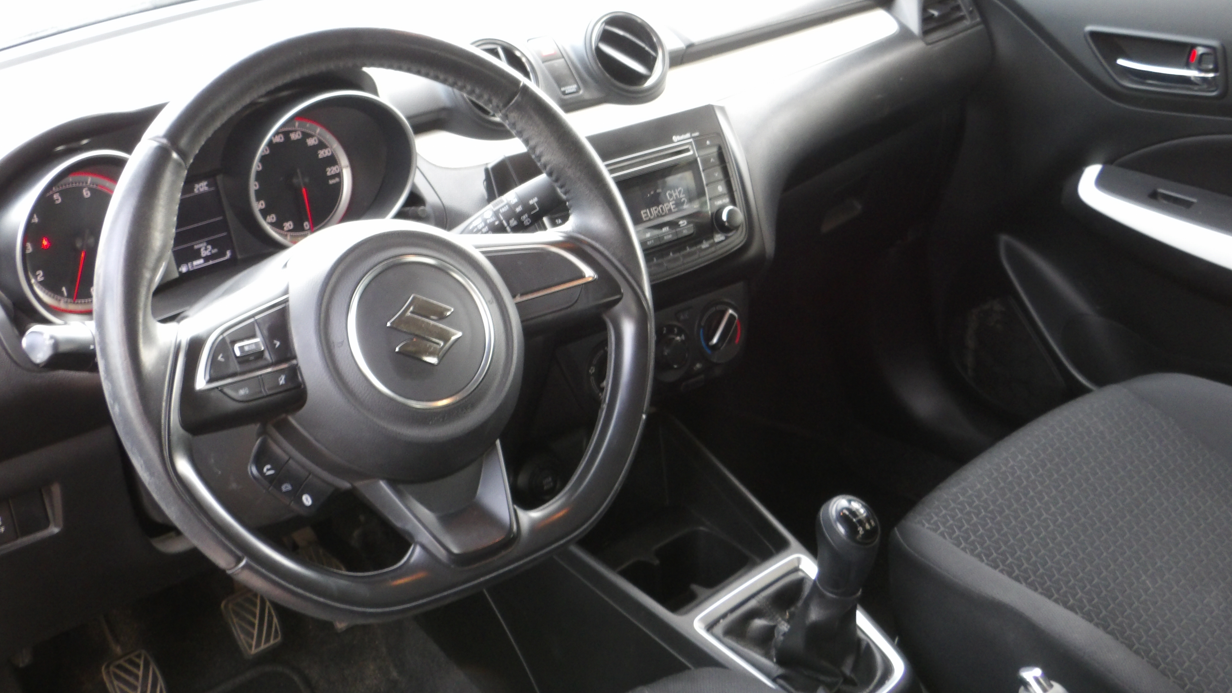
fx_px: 1274
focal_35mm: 39
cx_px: 584
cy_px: 215
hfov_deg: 51.6
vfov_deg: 30.1
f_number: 4.5
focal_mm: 6.2
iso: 200
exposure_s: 1/17
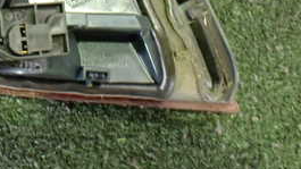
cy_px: -42
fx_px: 591
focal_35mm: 74
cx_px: 6
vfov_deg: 15.6
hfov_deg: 27.1
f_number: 2.3
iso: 800
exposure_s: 1/30
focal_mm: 5.4
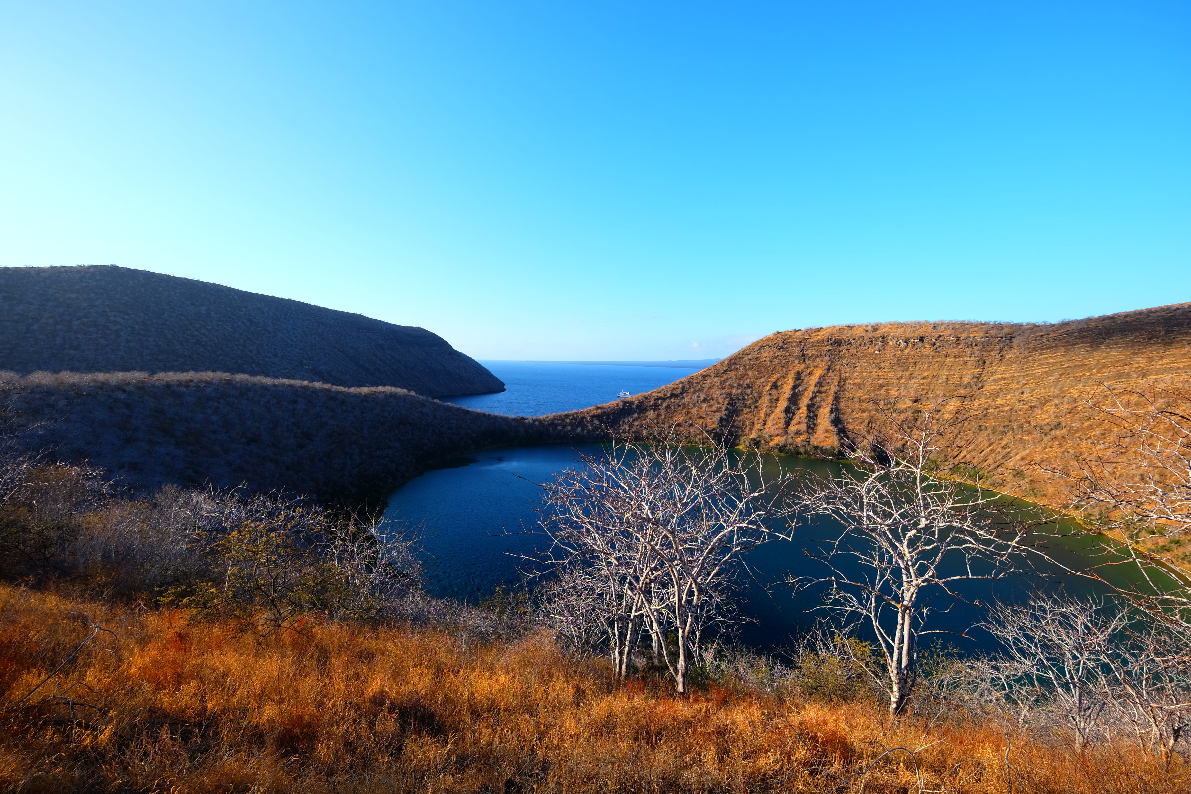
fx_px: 496
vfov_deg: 77.3
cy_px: 397
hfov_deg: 100.4
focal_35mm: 15
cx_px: 596
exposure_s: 1/350
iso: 200
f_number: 5.6
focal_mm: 10
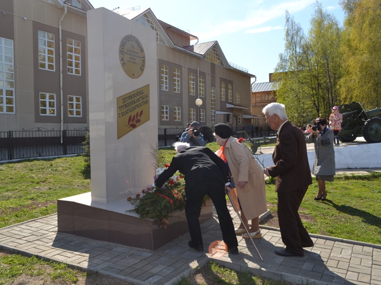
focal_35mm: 30
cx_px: 184
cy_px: 140
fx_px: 330
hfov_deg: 59.9
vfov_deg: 46.8
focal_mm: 18
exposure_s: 1/200
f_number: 7.1
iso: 100
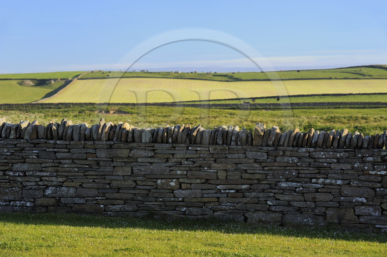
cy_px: 128
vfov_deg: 11.8
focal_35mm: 116
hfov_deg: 17.7
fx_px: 1246
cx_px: 194
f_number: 7.1
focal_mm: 116
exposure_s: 1/250
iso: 400
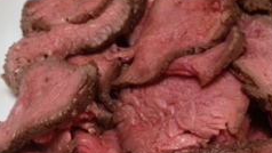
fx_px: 577
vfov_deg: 15.1
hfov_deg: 26.1
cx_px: 208
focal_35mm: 80
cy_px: 88
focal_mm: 4.28
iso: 50
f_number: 2.4
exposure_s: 1/24
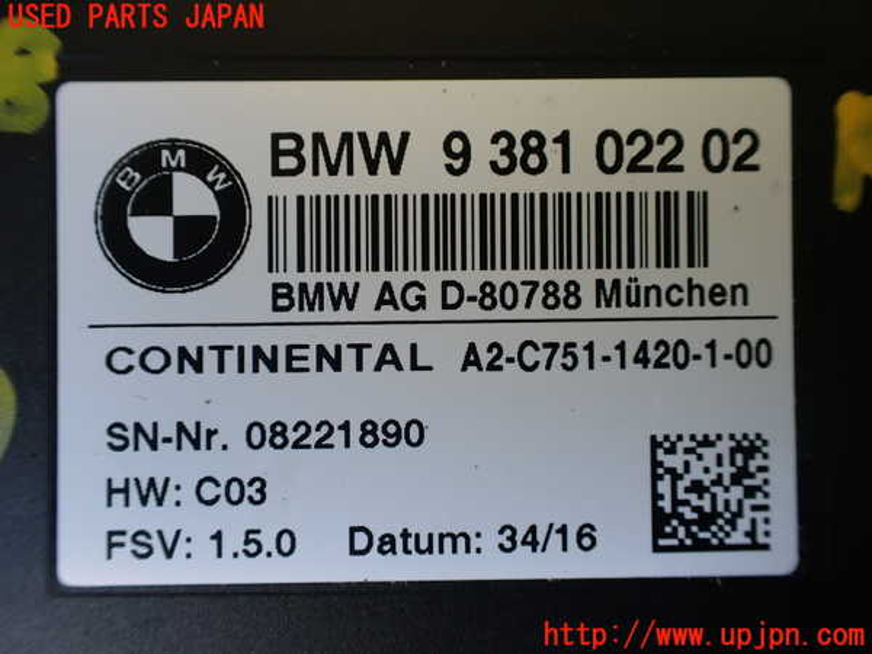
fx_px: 756
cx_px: 436
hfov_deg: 60.0
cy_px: 327
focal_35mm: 30
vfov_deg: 46.8
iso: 160
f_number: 2.3
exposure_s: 1/125
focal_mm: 5.4
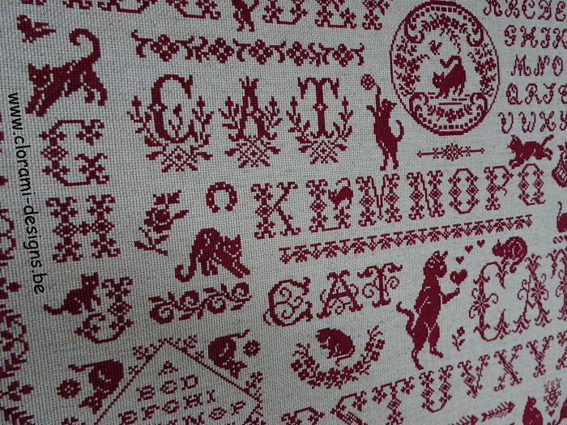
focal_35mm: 24
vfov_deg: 56.8
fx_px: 393
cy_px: 212
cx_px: 284
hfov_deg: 71.6
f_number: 3.5
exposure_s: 1/30
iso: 80
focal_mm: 4.1
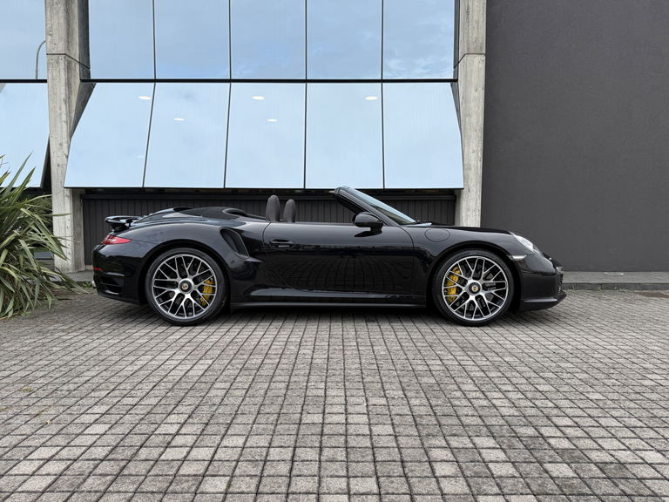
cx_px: 334
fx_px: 464
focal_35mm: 24
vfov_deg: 56.8
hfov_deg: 71.6
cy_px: 251
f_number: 1.78
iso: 80
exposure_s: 1/1060
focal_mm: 6.76
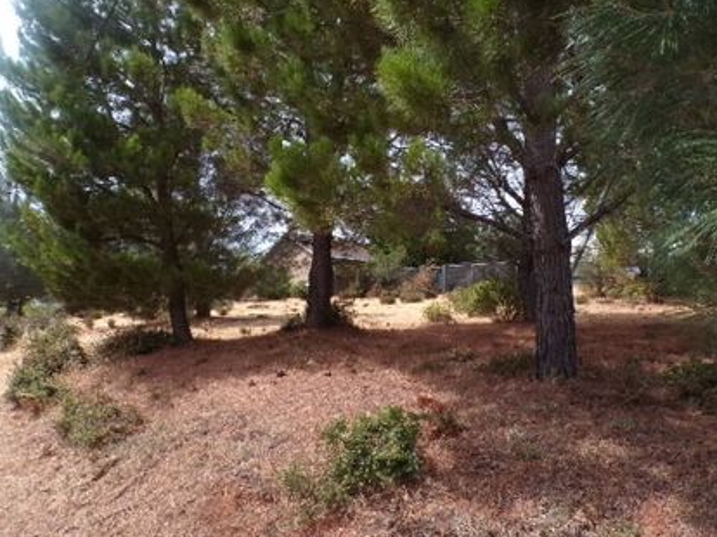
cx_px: 405
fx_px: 600
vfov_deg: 48.2
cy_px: 287
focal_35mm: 29
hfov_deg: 61.5
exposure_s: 1/210
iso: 100
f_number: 5.8
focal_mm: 4.3
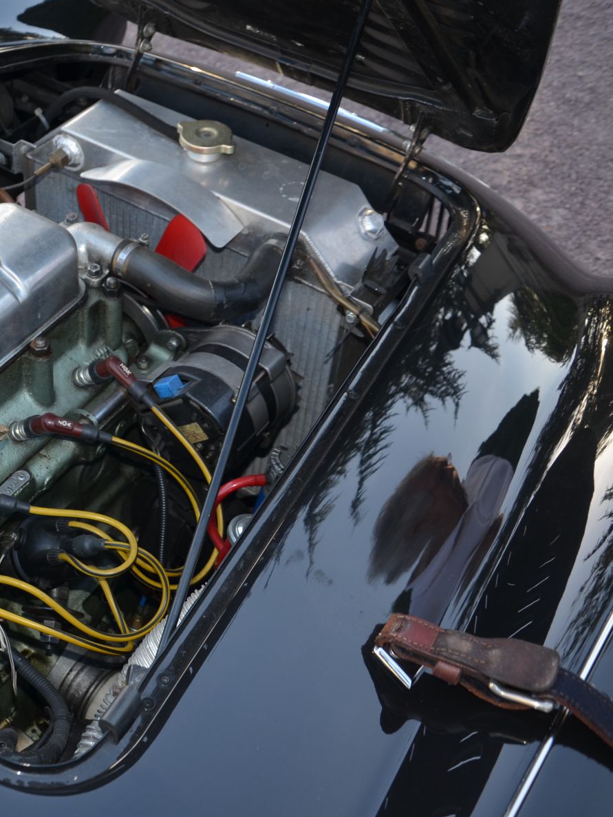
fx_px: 1133
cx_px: -3
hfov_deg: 28.4
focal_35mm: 48
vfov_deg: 39.6
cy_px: 409
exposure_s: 1/125
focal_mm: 22
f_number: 3.8
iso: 250
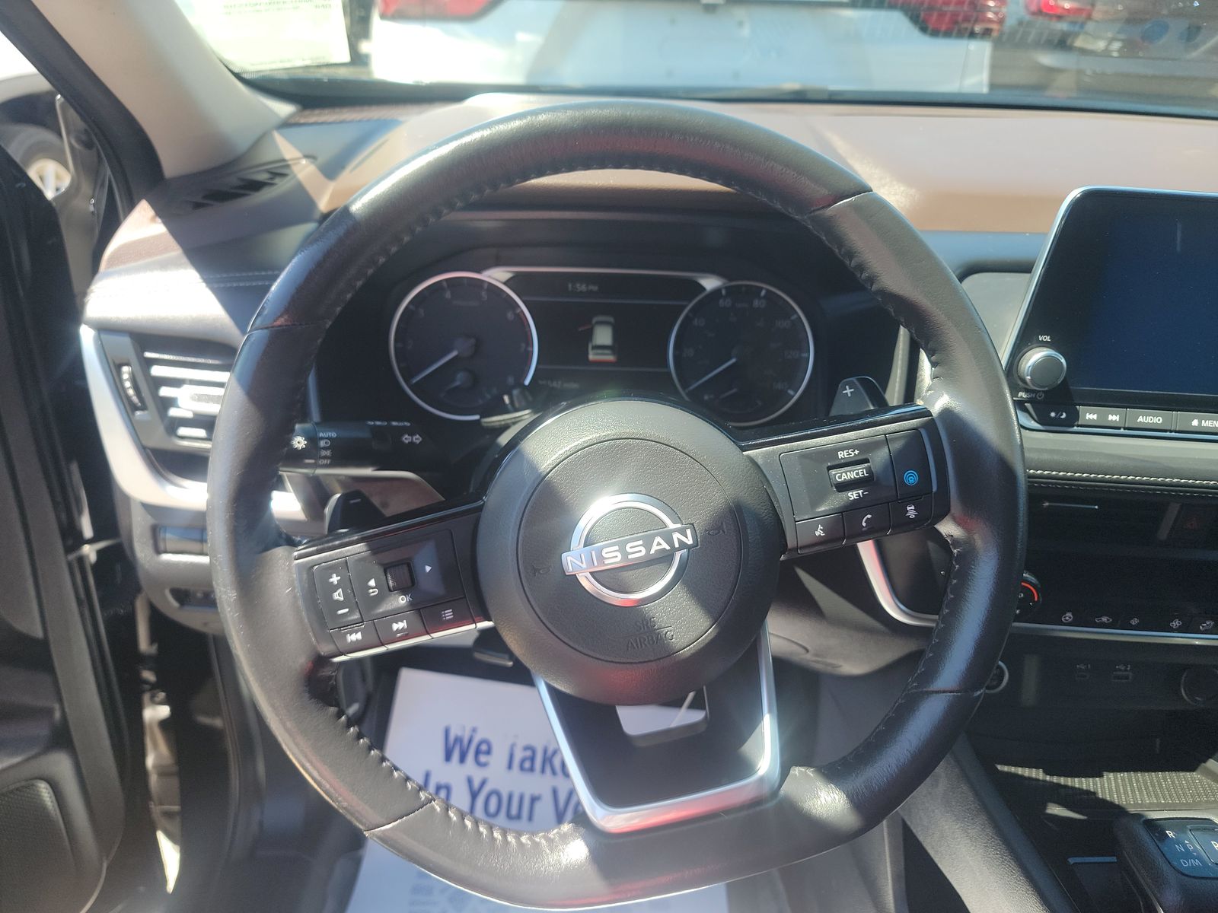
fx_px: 844
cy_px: 456
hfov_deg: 71.6
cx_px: 609
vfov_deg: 56.8
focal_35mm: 24
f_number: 1.8
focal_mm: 6.7
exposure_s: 1/119
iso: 56
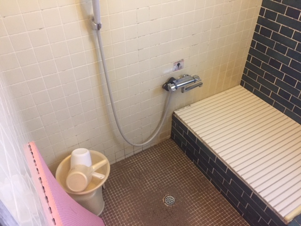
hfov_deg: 61.7
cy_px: 113
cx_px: 150
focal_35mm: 29
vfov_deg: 48.2
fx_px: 252
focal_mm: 4.15
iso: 250
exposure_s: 1/20
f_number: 2.2
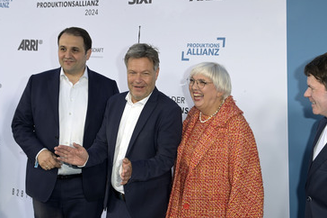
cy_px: 123
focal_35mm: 57
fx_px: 517
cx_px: 185
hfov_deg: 35.0
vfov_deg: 23.7
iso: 500
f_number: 6.3
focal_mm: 46
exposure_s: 1/250
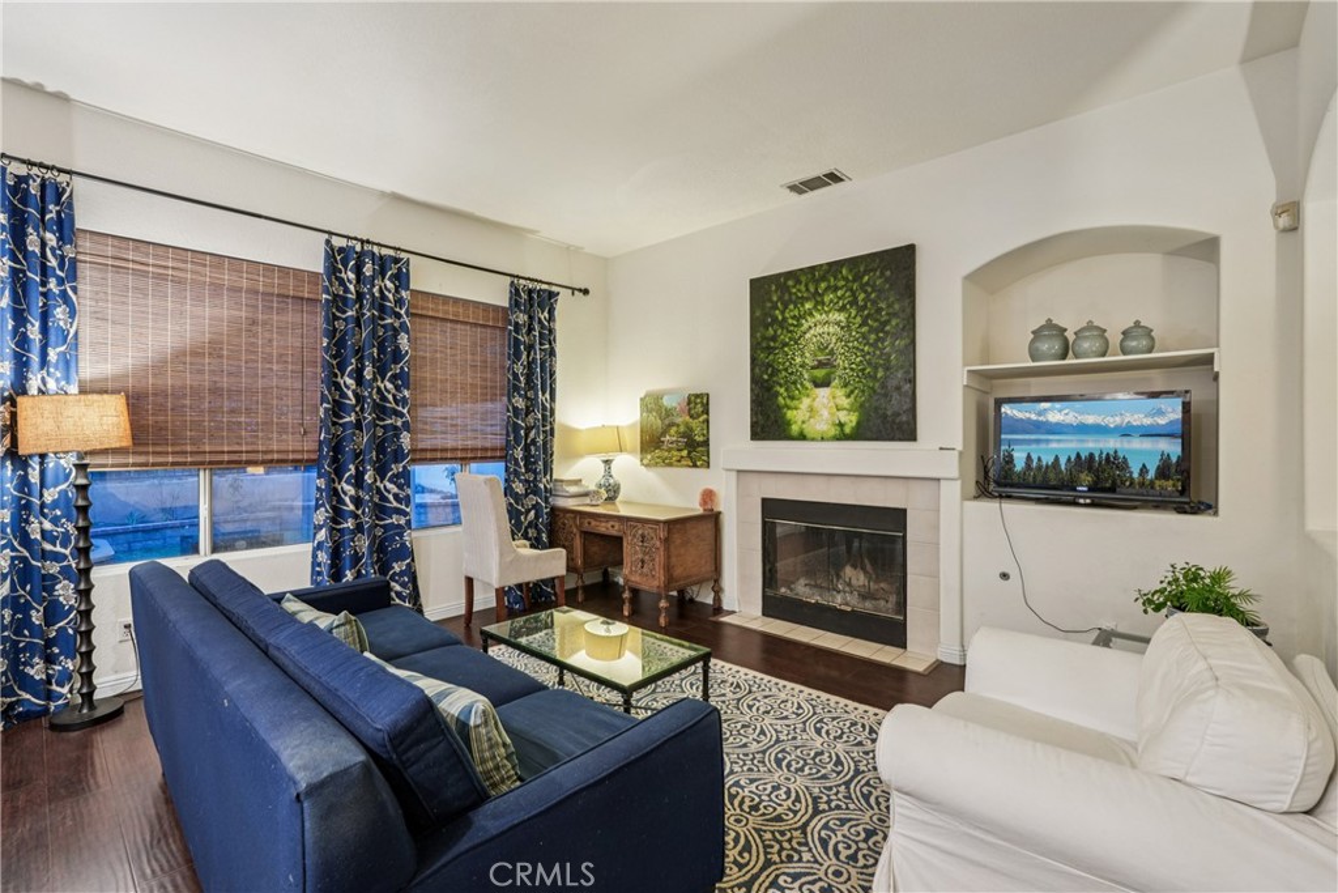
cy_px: 446
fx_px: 595
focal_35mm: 16
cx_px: 669
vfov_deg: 73.8
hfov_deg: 96.7
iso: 400
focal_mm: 16
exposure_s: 1/1.43
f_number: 8
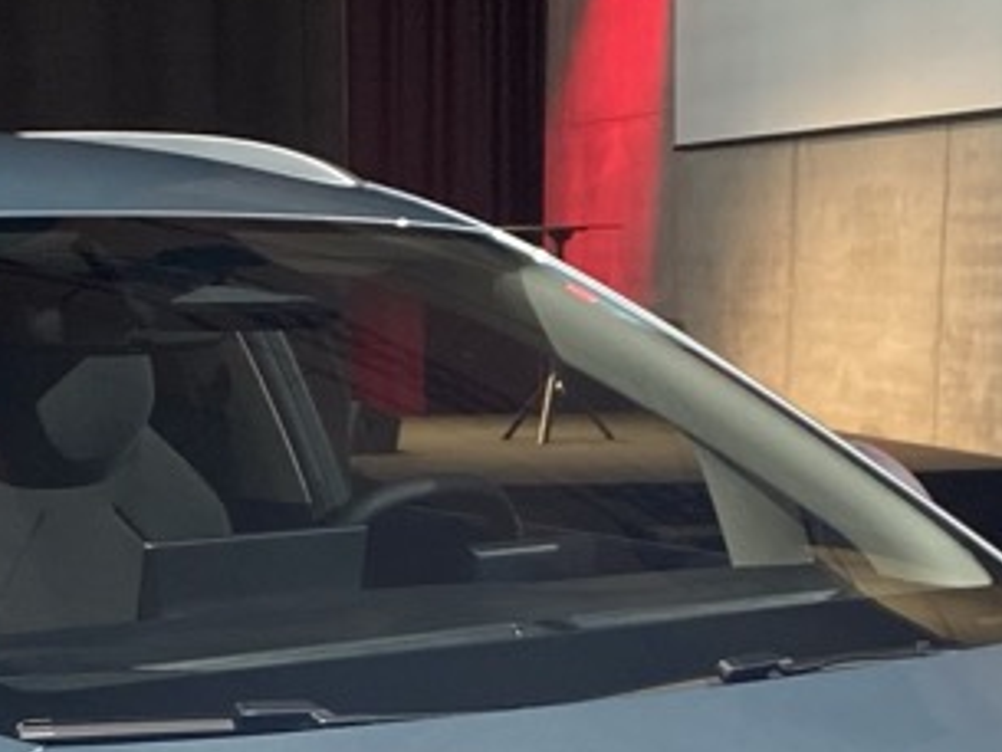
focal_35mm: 109
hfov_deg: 17.9
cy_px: 1080
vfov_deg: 13.0
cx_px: 273
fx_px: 3156
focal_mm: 4.25
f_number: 1.8
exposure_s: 1/60
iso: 160
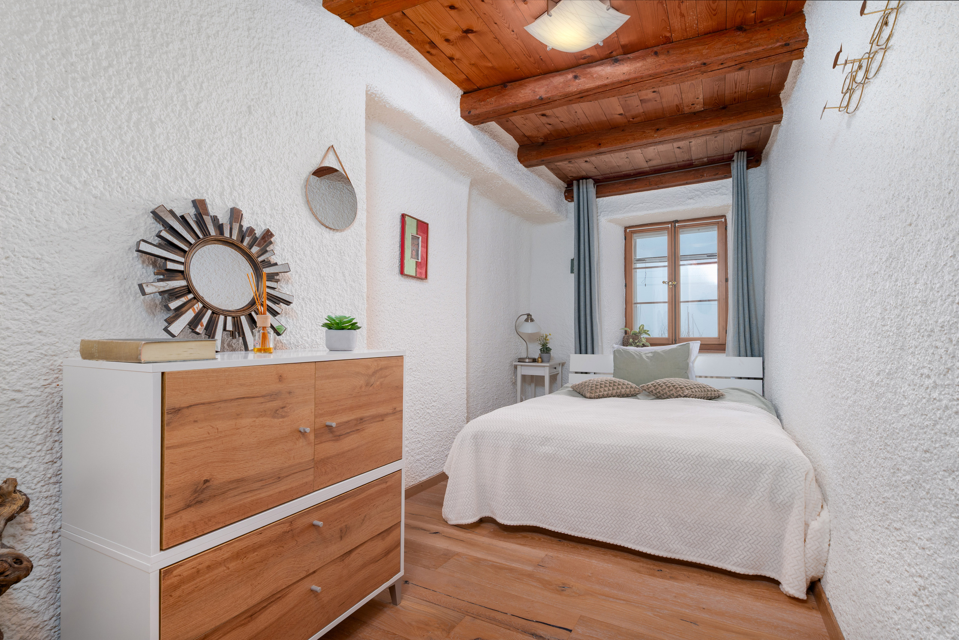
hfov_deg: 96.7
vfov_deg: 73.8
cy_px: 320
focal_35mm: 16
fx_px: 426
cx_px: 480
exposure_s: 1/125
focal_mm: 16
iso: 400
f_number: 8
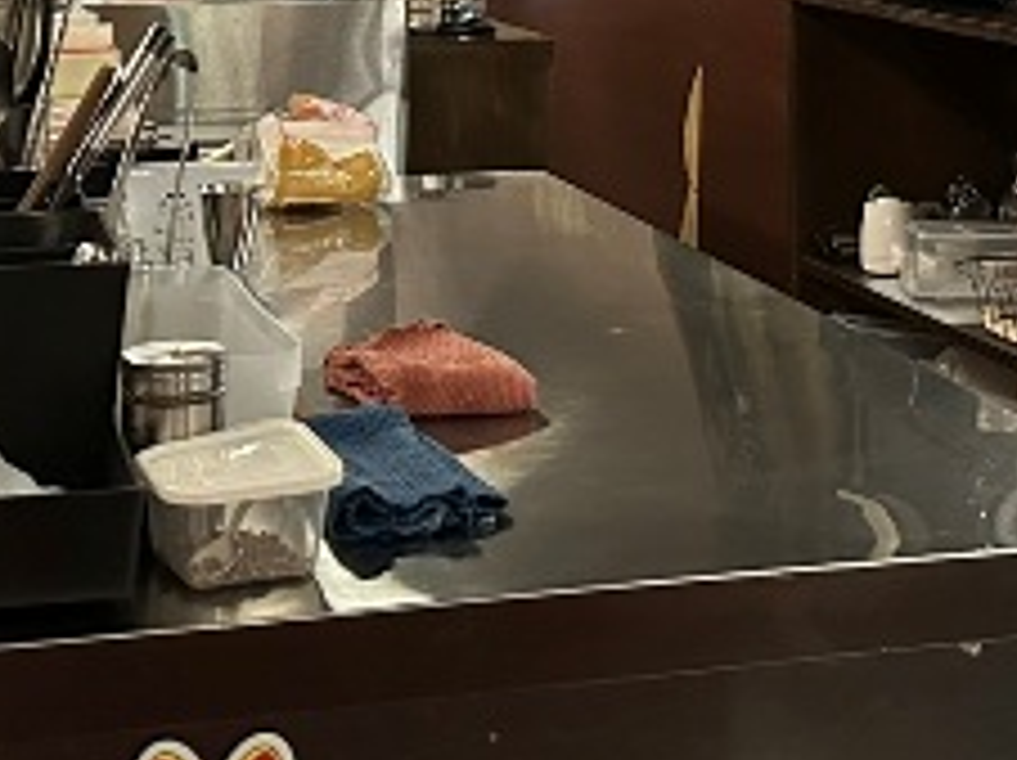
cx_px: 621
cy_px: -319
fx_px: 2495
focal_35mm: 85
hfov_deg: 23.0
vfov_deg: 16.1
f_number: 1.78
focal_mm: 6.86
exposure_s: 1/30
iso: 1000
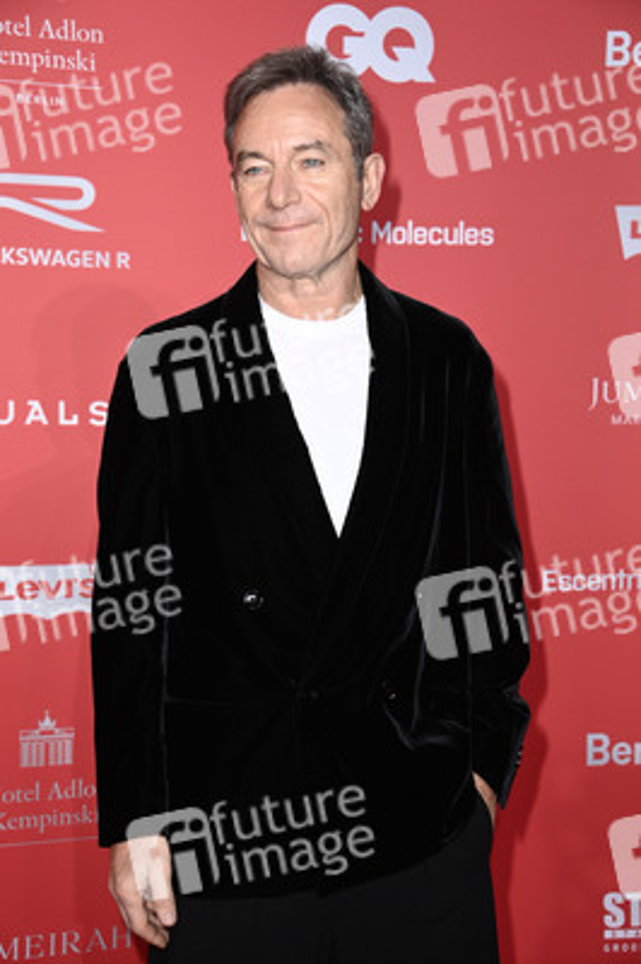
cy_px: 482
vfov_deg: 28.9
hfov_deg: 19.4
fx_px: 1873
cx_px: 320
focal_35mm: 70
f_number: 5.6
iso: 800
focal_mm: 70
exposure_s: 1/250
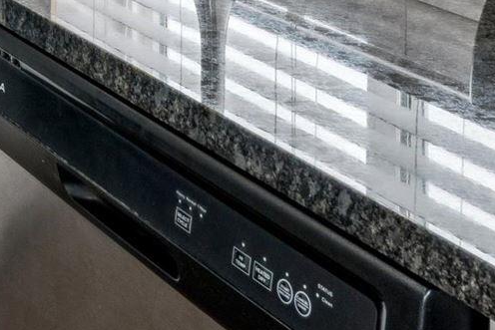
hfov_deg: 14.5
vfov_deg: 11.9
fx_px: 1387
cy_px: -369
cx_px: -645
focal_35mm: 101
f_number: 13
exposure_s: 1/10
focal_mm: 16.3
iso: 400
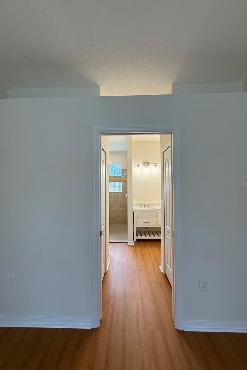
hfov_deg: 77.3
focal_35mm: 15
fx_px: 154
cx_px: 123
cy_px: 184
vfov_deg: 100.4
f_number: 2.2
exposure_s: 1/120
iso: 64
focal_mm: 2.22
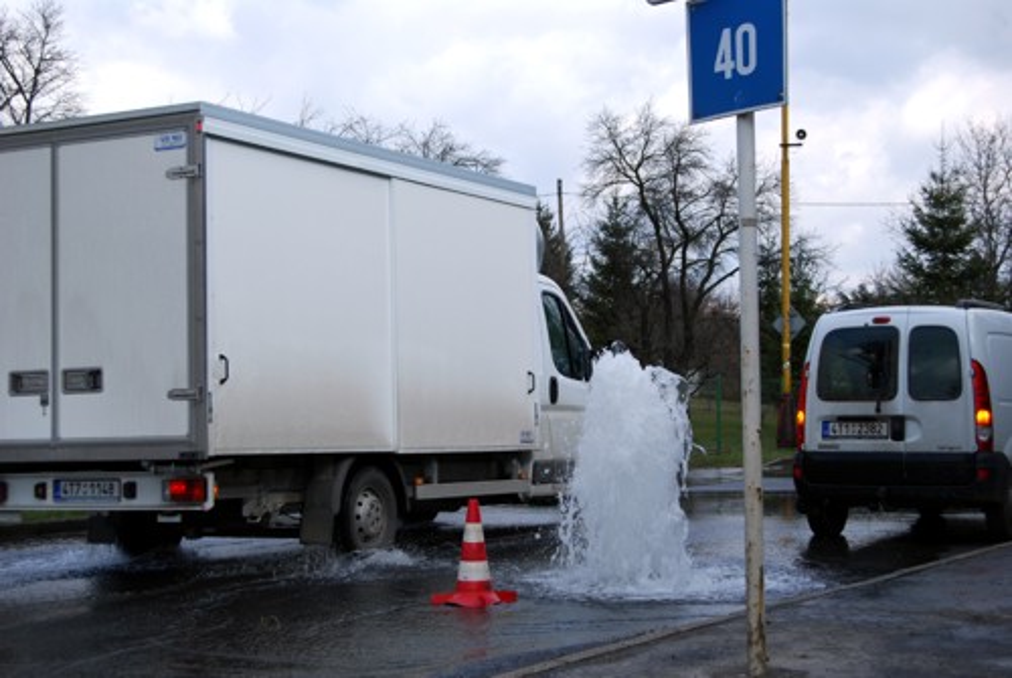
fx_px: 1774
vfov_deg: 21.6
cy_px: 339
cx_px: 506
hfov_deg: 31.8
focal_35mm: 63
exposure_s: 1/200
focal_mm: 42
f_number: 7.1
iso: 100
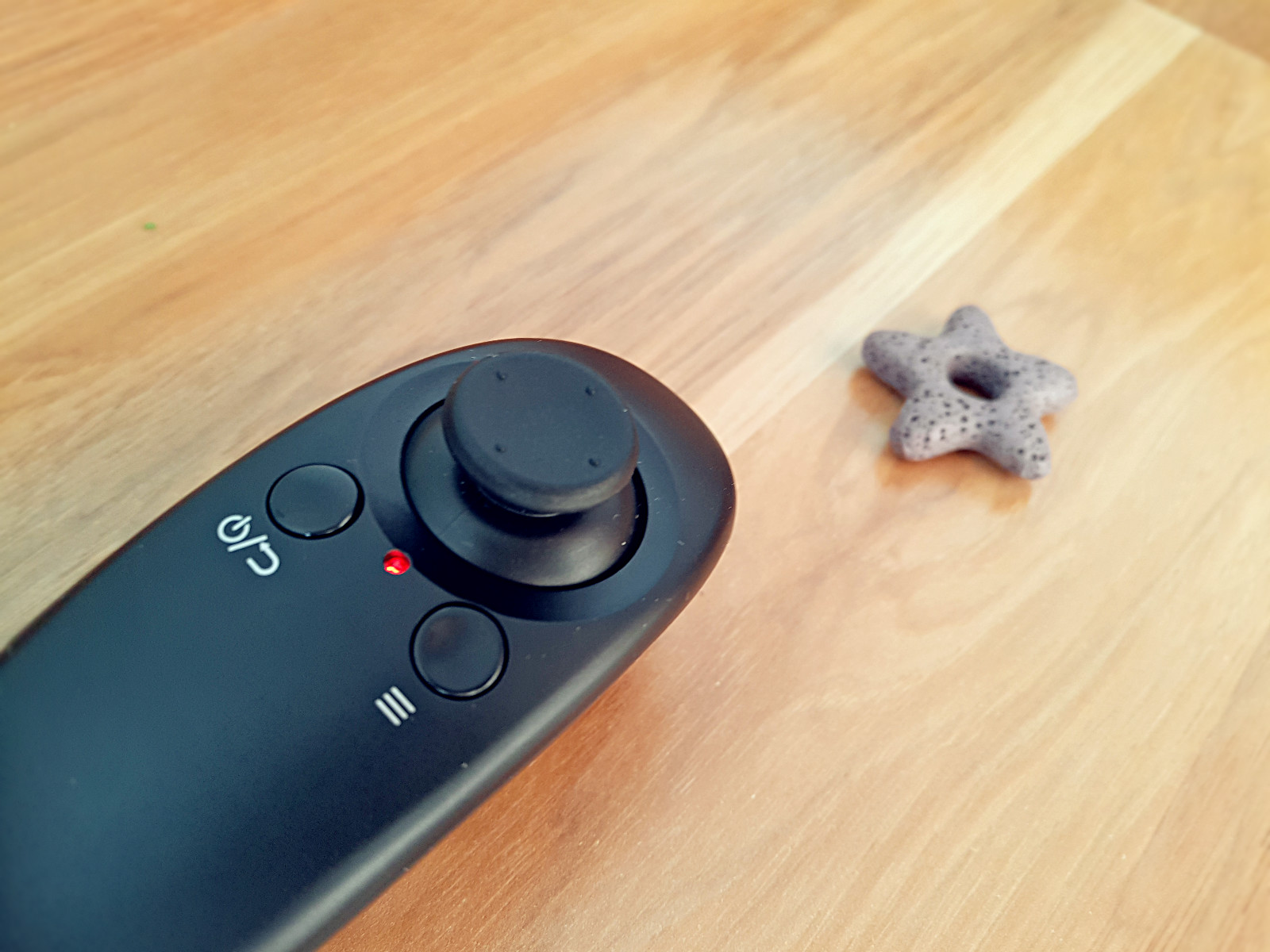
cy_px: 476
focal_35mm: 31
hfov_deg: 58.4
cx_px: 635
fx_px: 1137
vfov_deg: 45.4
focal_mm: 4.73
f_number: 2.2
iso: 100
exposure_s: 1/33
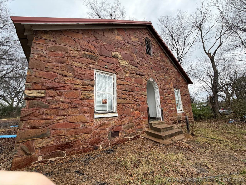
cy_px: 92
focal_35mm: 14
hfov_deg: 102.1
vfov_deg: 85.7
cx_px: 123
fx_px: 99
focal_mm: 2.22
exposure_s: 1/121
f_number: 2.2
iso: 64
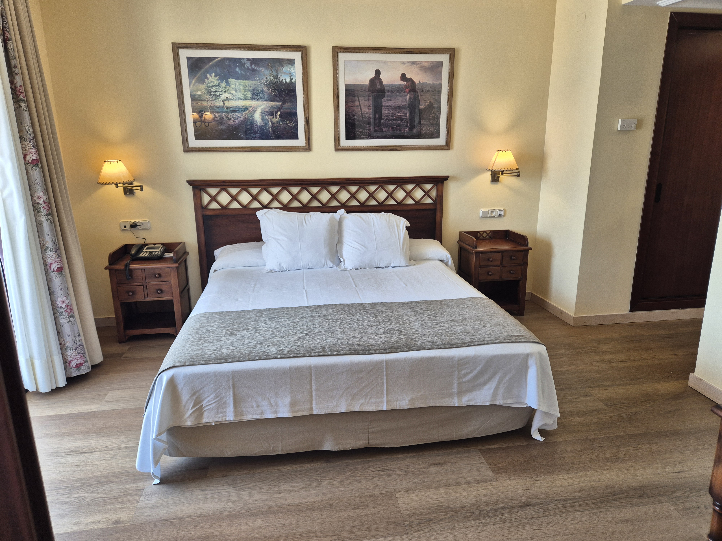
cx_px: 361
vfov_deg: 58.9
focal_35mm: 23
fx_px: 480
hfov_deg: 73.9
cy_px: 270
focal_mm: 5.4
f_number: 1.8
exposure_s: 1/100
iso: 64
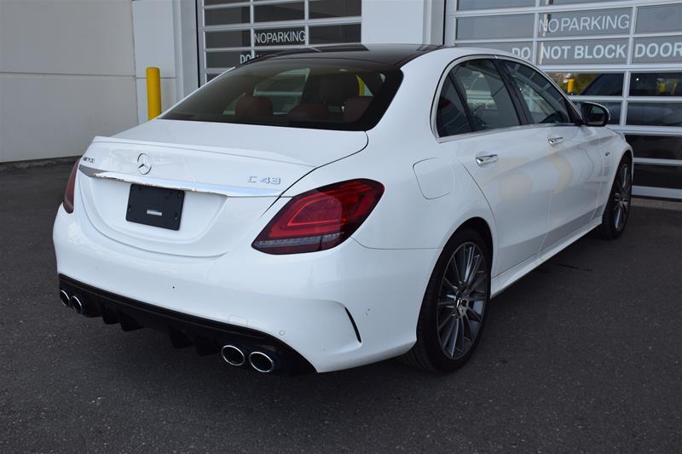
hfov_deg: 53.1
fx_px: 682
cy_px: 227
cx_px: 341
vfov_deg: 36.9
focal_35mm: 36
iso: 400
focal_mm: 24
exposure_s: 1/250
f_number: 10
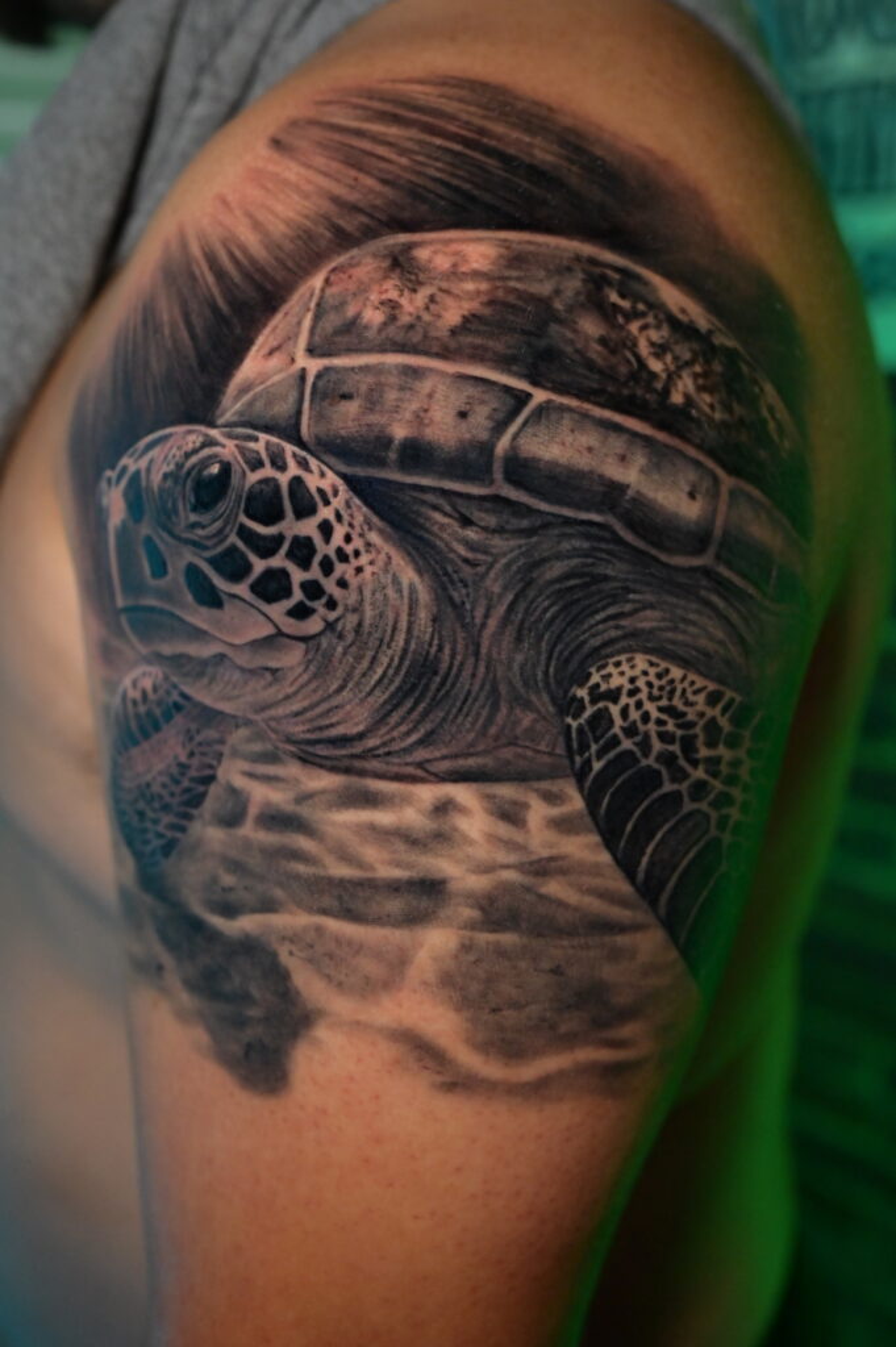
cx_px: 448
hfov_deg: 37.8
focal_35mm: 35
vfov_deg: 54.5
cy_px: 674
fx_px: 1309
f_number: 4.5
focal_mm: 35
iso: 6400
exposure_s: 1/1600
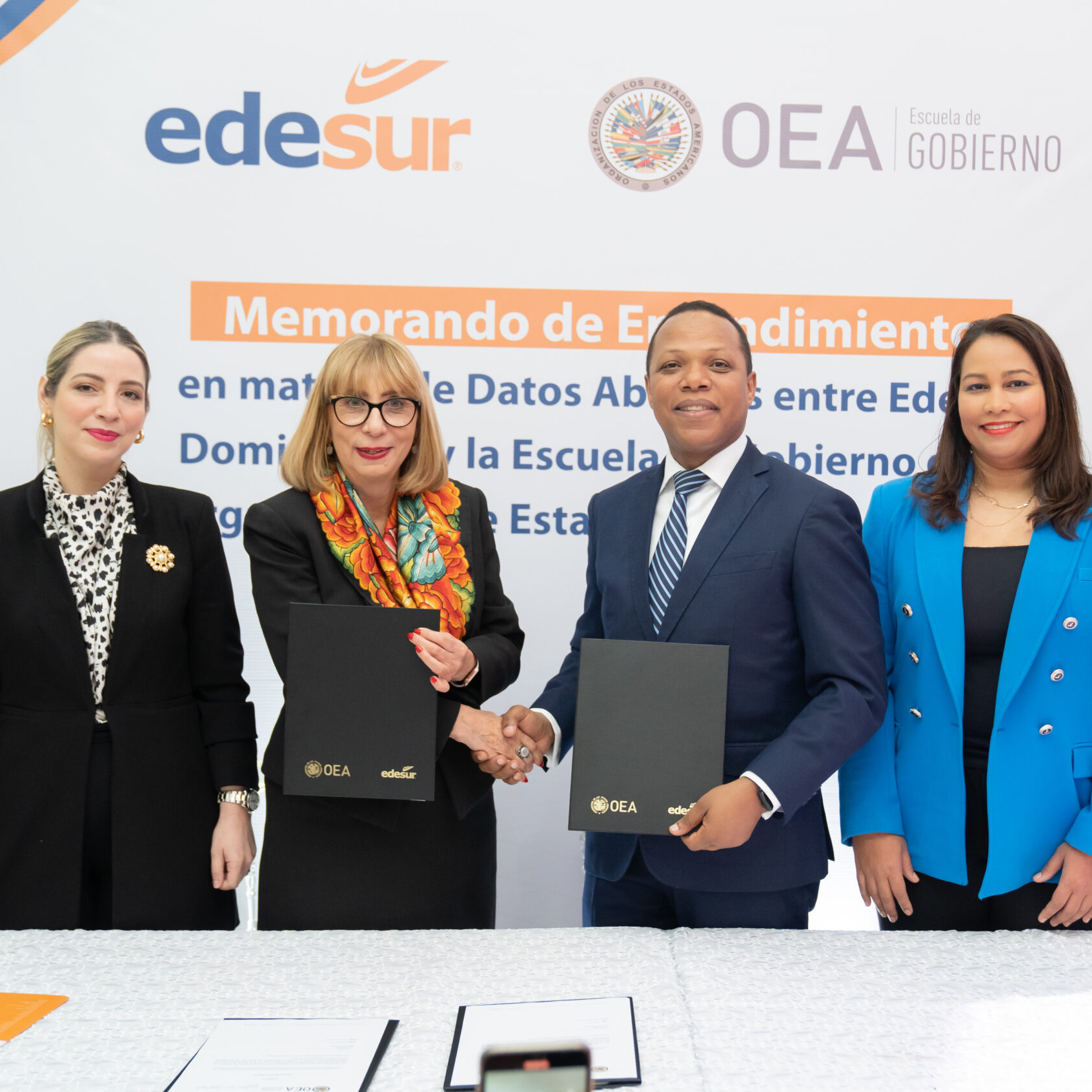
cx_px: 667
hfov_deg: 37.4
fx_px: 1606
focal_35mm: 45
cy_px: 542
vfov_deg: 37.6
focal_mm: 35
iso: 2500
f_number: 3.2
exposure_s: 1/200
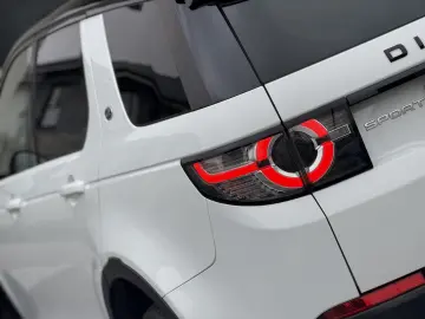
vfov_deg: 14.8
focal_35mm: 100
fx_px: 1228
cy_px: 160
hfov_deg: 19.6
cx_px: 212
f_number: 2.8
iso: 40
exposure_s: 1/124
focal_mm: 16.89
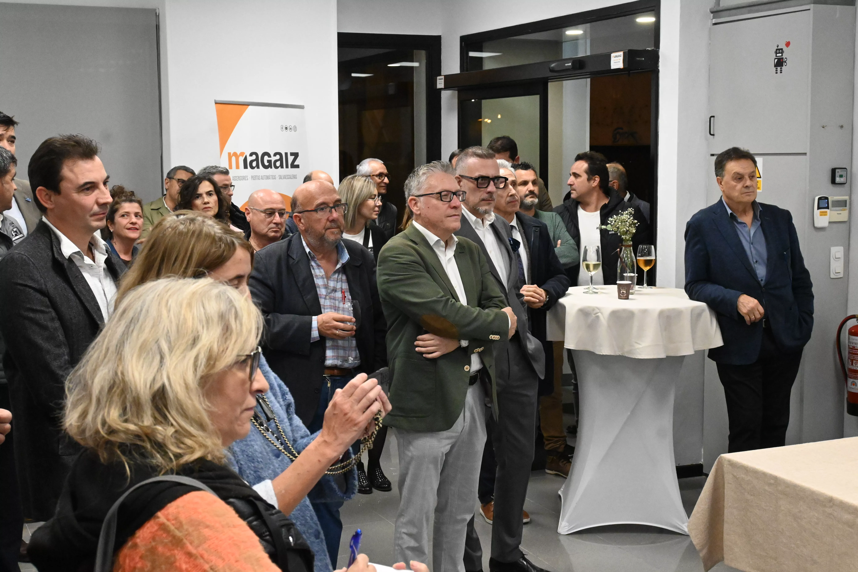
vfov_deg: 27.3
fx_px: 1180
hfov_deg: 40.0
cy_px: 286
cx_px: 429
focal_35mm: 50
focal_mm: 33
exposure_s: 1/250
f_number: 8
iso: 6400
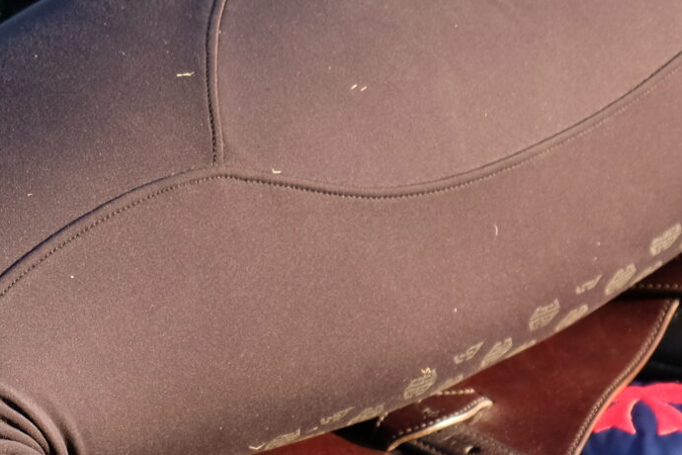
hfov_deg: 9.0
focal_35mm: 230
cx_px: 331
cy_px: 793
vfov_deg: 5.9
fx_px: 4357
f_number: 4.5
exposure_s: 1/80
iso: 200
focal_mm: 41.3
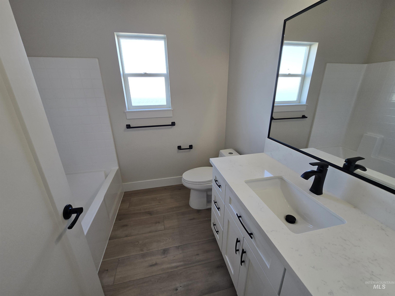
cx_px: 198
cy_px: 148
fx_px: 148
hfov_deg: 106.2
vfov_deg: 89.9
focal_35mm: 13
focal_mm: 2.2
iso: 50
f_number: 2.2
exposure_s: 1/60
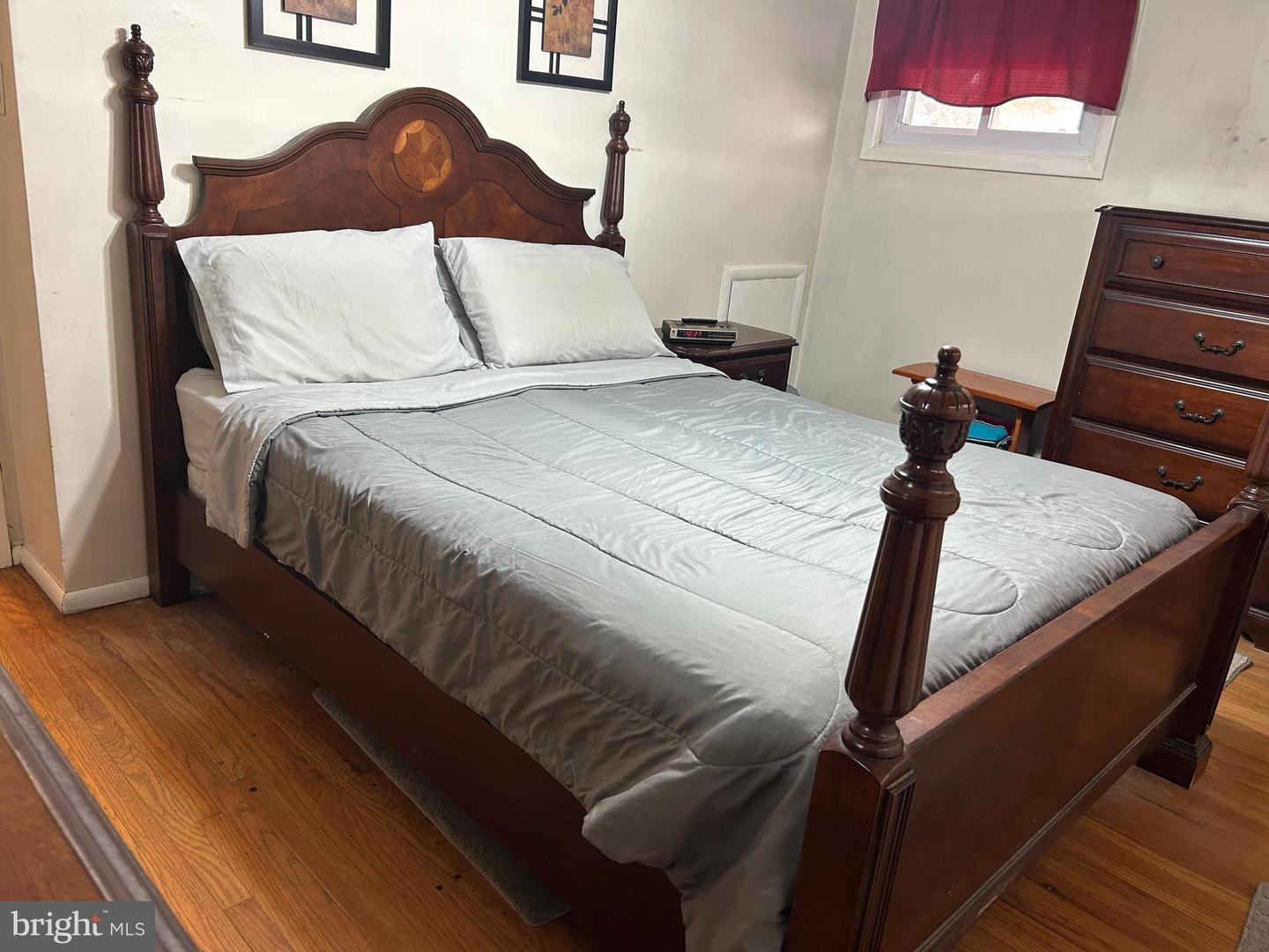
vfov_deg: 53.1
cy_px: 476
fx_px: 953
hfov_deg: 67.3
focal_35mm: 26
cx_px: 634
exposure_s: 1/60
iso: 125
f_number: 1.5
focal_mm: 5.7
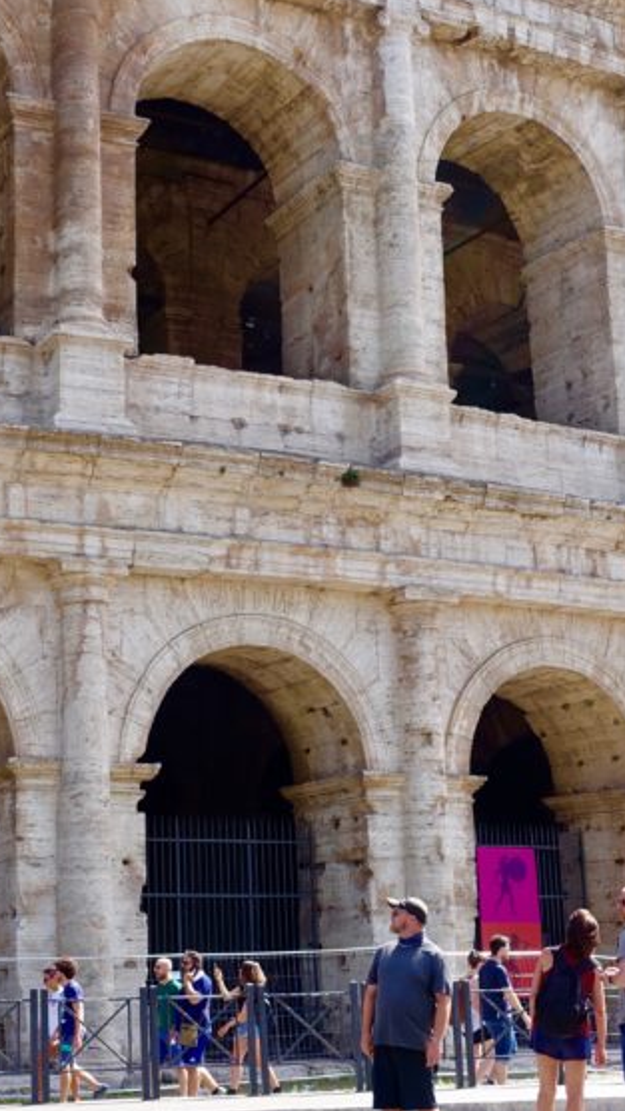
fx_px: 1649
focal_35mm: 56
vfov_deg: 37.1
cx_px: 134
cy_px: 634
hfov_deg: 21.2
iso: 125
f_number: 5.6
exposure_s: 1/125
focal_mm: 10.81
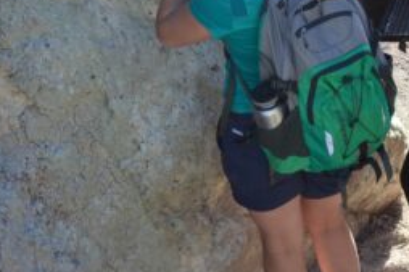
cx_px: 527
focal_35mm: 127
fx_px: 1442
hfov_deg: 15.4
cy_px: 79
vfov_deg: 10.8
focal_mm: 28
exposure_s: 1/160
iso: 400
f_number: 10
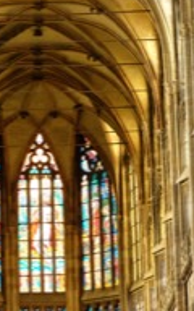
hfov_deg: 8.2
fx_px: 1345
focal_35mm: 159
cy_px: 196
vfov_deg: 13.2
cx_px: 36
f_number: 2.8
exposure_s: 1/40
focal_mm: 50
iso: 800
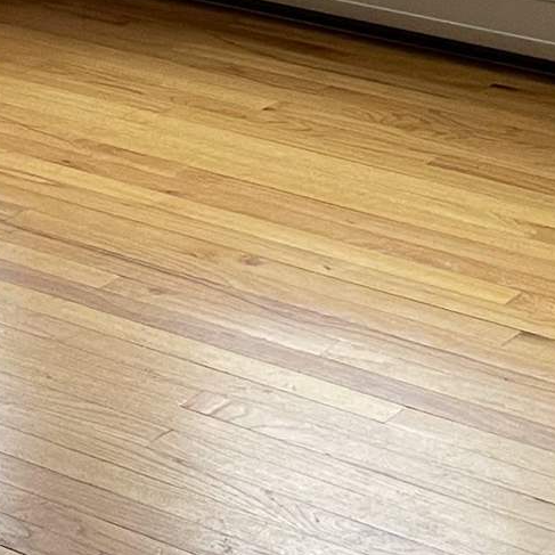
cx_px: -123
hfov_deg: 11.8
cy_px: -153
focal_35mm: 145
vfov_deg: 11.7
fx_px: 2630
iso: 100
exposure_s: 1/60
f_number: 1.6
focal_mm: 4.2
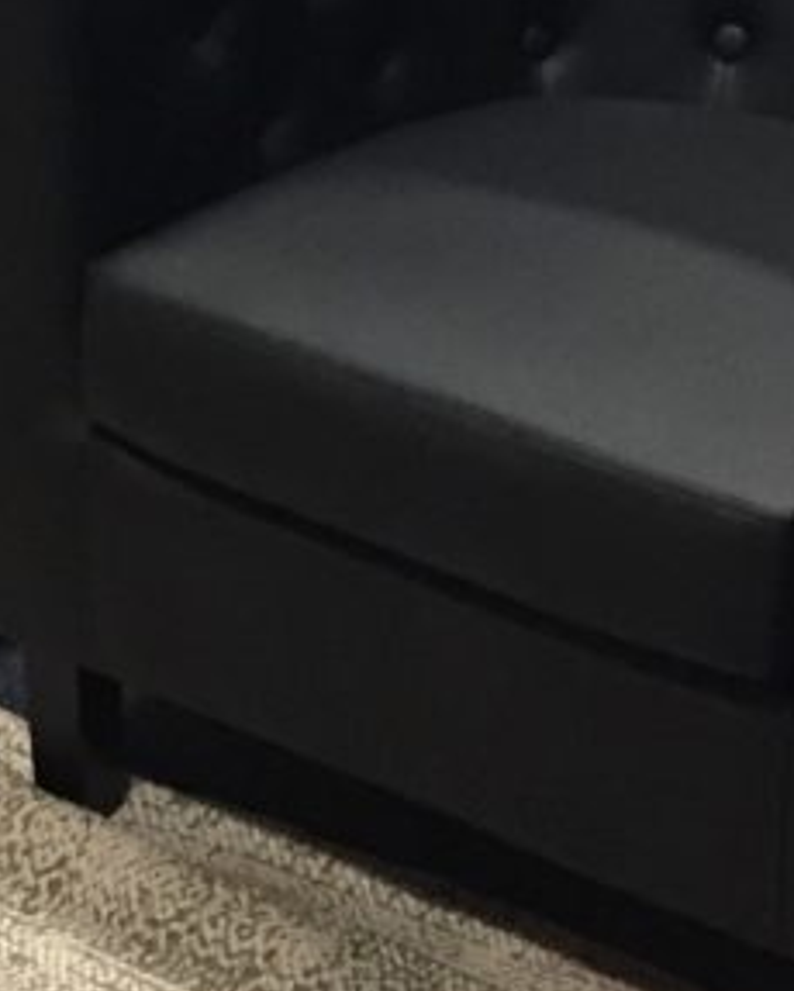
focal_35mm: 138
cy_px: -535
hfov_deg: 11.2
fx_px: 4049
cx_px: 142
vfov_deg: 13.1
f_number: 2.2
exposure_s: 1/30
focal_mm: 4.15
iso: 200
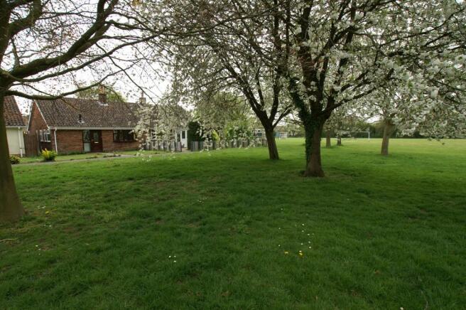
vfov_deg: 67.3
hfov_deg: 90.1
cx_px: 233
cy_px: 155
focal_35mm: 18
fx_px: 233
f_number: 10
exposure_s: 1/60
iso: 100
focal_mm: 12
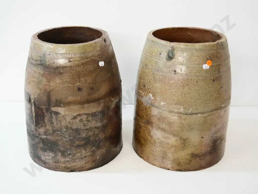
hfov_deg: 42.9
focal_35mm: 44
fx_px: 328
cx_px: 129
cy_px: 97
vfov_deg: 32.9
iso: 3200
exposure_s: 1/60
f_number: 5
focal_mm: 22
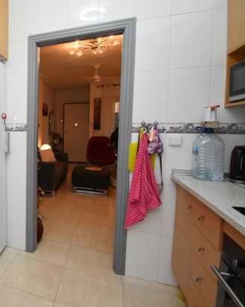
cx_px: -10
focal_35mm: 24
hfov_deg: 46.9
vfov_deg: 70.2
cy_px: 142
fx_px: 218
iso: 2000
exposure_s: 1/125
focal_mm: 10
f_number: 4.5
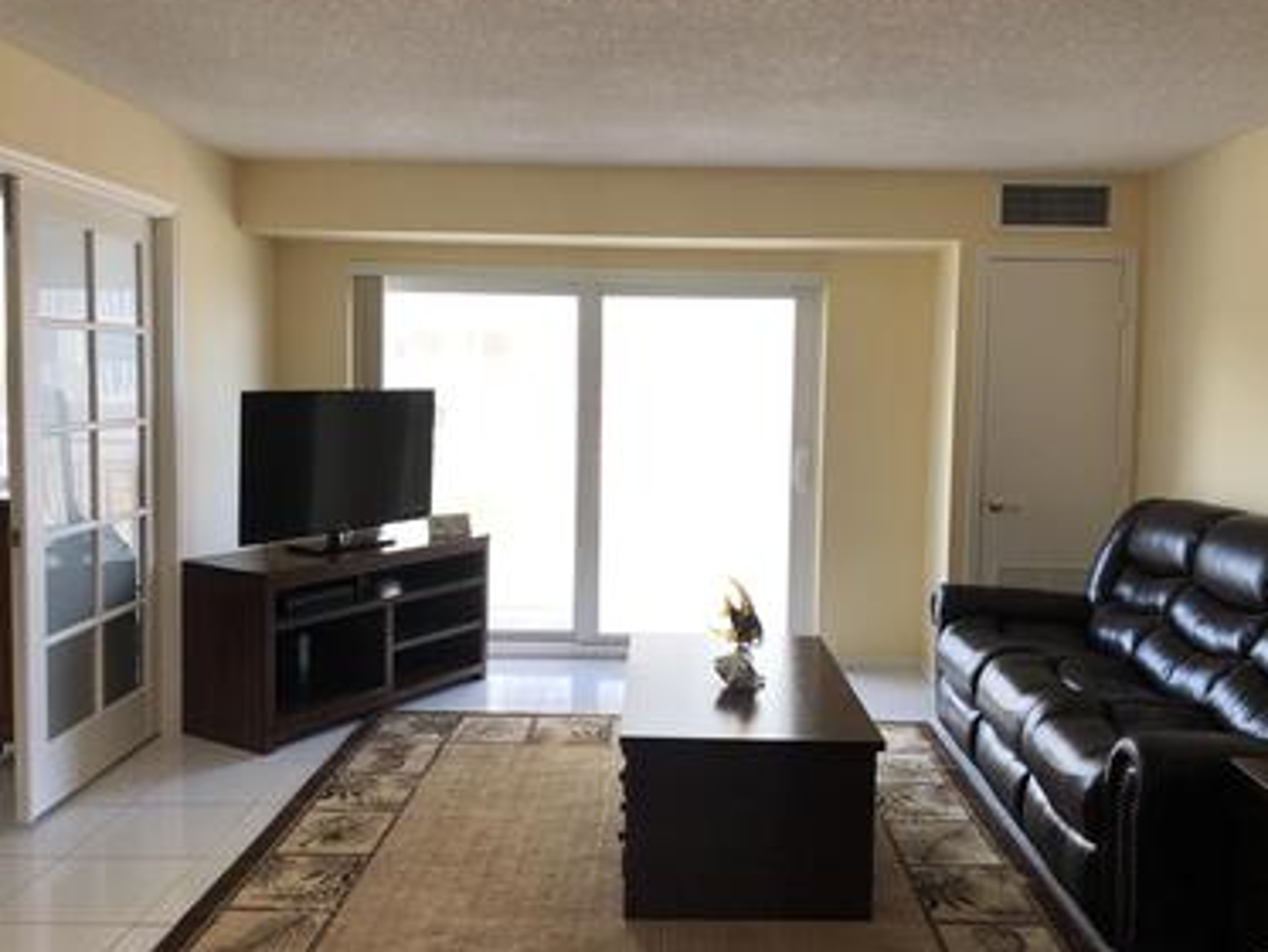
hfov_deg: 59.9
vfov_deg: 46.8
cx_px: 676
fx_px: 1099
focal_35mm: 30
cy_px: 459
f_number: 1.8
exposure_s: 1/40
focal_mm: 3.99
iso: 25
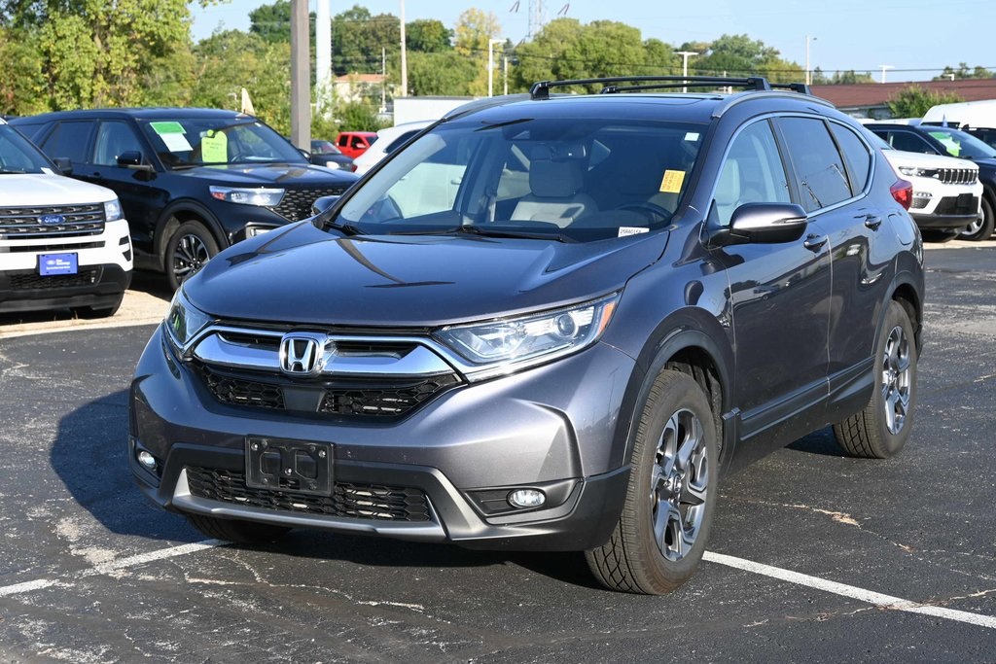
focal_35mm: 60
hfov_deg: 33.4
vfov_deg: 22.6
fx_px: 1660
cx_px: 498
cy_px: 332
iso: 110
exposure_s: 1/250
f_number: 5.6
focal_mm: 40
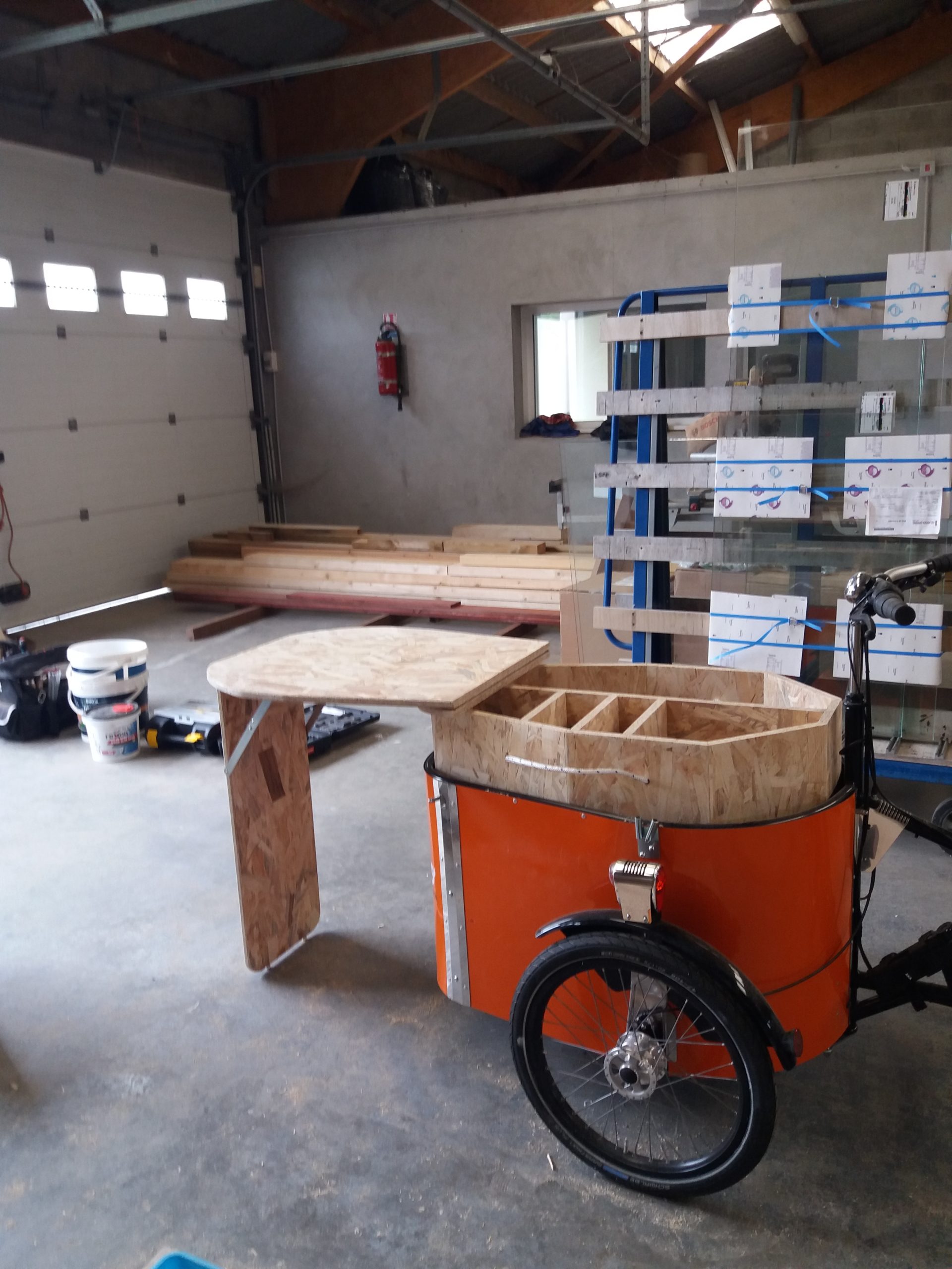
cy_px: 634
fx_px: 1027
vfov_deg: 63.4
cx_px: 476
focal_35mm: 28
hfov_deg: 49.7
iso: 80
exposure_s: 1/33
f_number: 1.9
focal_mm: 3.7
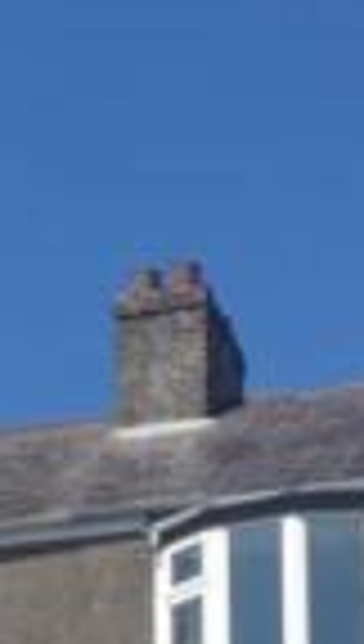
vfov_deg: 13.3
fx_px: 2646
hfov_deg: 7.8
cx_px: 43
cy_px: 867
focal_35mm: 155
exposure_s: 1/1000
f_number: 3.5
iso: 80
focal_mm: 6.2
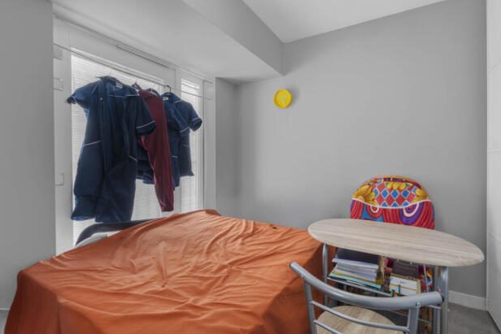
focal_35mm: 18
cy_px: 164
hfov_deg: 91.4
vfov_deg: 68.8
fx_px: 244
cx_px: 266
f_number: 8
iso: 320
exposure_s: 1.3
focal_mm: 16.5
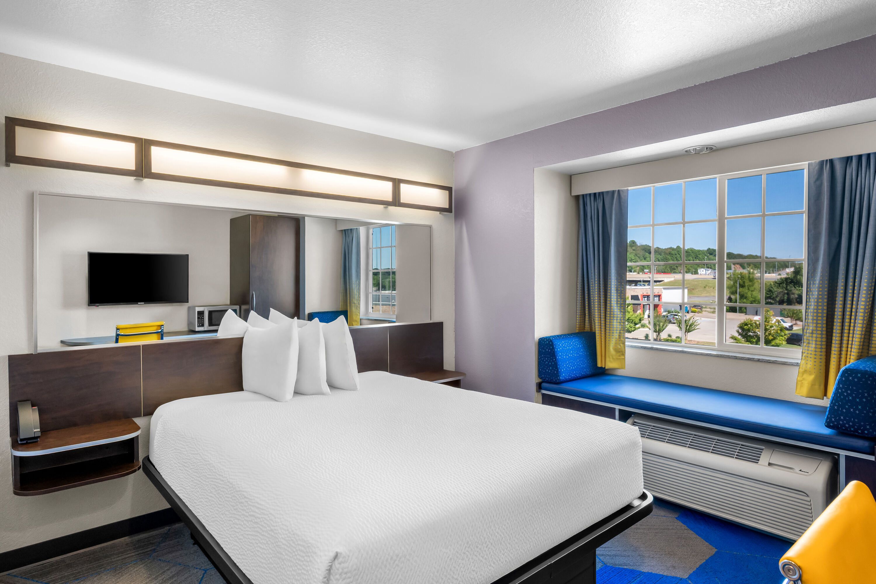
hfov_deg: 85.4
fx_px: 474
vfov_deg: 63.2
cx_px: 438
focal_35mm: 20
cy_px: 292
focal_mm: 19.5
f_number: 8
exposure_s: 1/20
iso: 1400
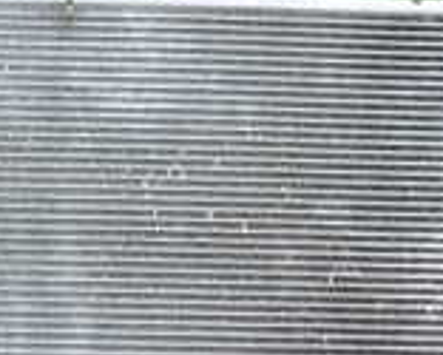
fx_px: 1233
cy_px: 417
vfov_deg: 15.8
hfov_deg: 19.8
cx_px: 429
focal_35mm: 94
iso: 100
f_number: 2
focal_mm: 4.5
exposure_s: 1/125
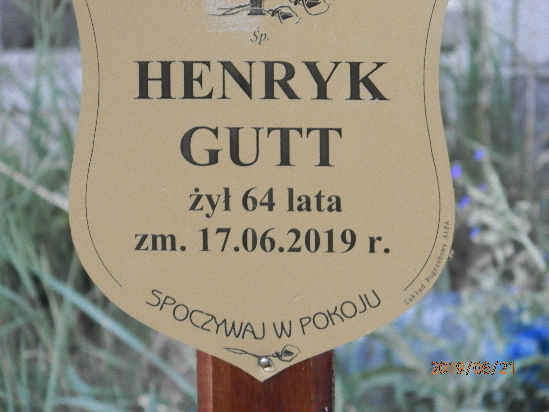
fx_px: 4457
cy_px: 206
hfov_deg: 7.0
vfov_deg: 5.3
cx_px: 274
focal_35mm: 281
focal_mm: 50.2
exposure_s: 1/40
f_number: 5.6
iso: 400
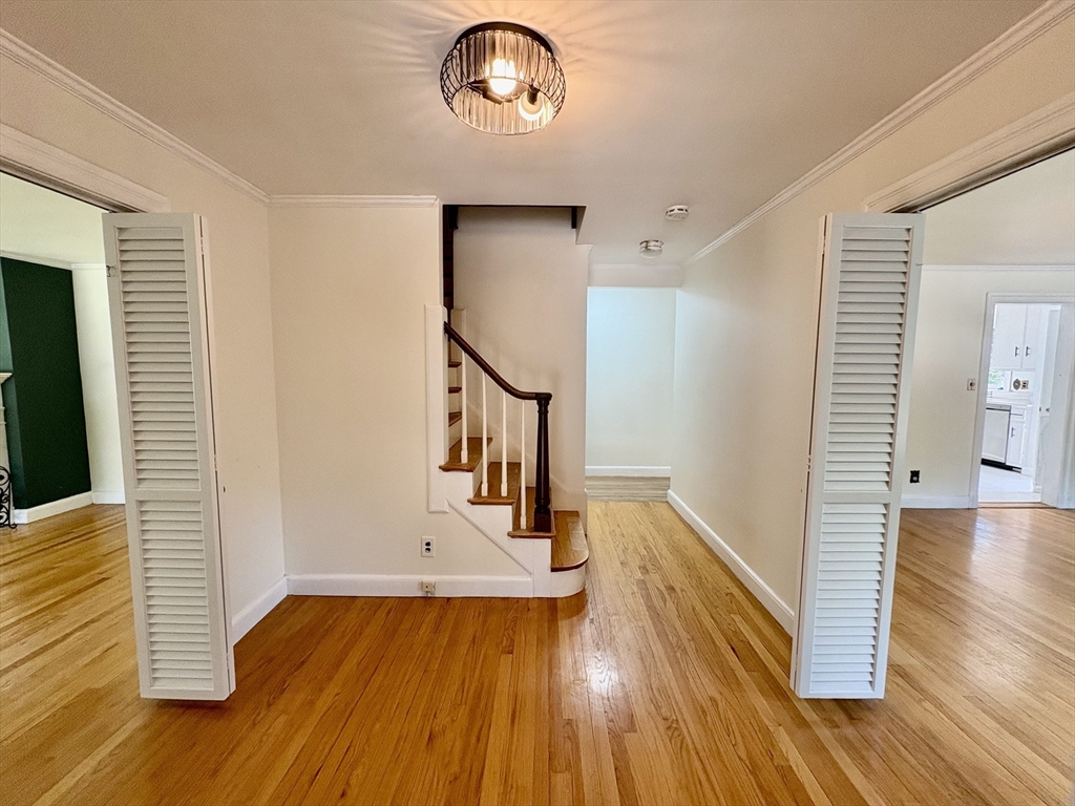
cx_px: 538
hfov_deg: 102.1
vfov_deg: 85.7
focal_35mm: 14
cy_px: 403
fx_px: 435
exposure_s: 1/60
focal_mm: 2.22
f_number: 2.2
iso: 160
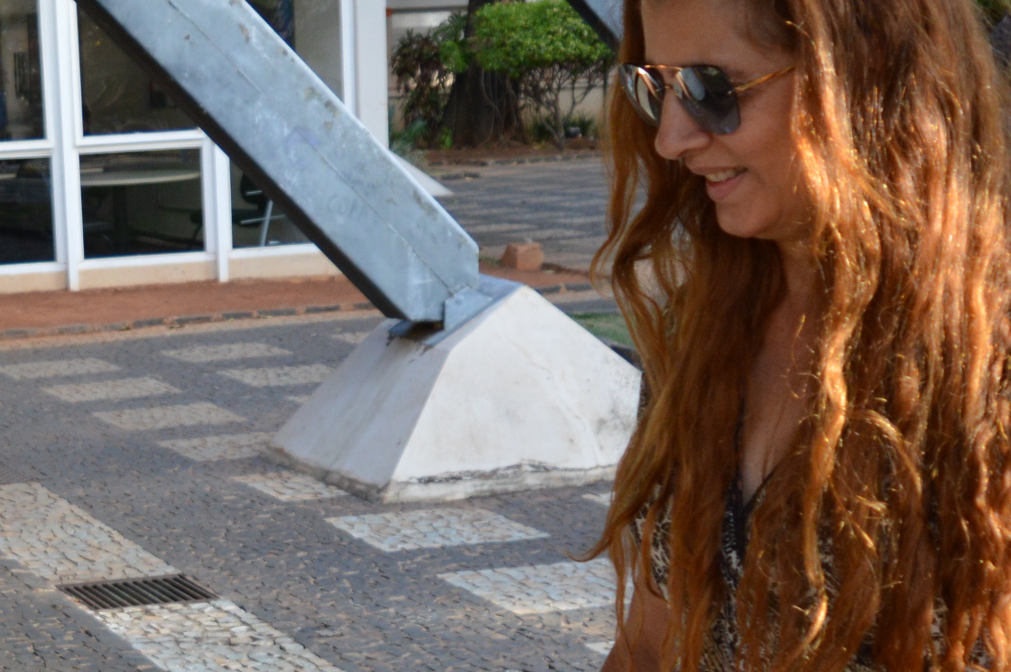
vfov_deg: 16.8
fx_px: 2245
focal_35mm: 80
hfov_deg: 24.2
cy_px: 581
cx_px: -5
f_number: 3.5
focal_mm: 18
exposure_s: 1/500
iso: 400
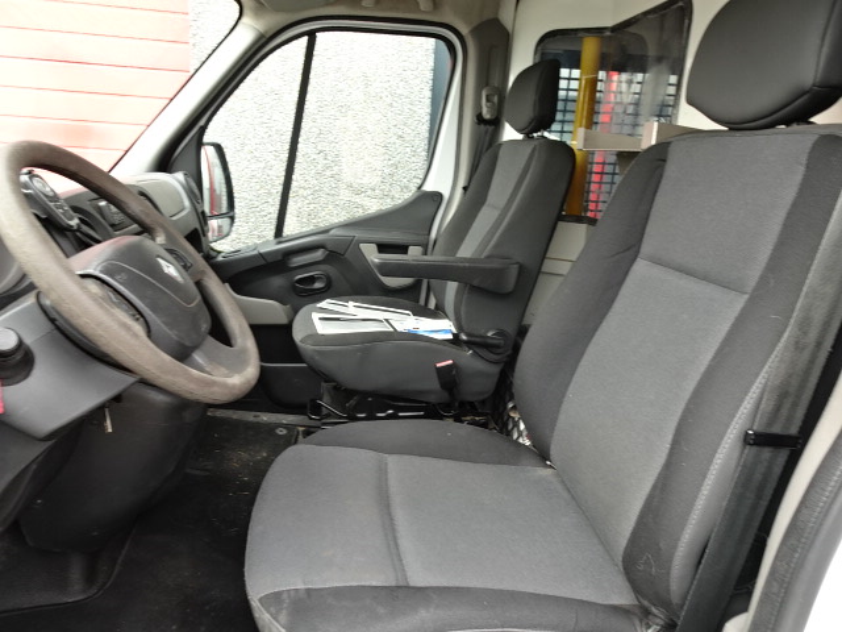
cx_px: 421
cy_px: 316
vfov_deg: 56.8
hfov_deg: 71.6
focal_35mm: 24
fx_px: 584
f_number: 3.5
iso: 100
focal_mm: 4.25
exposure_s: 1/30
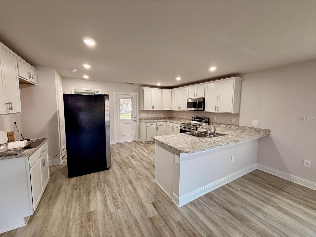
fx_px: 128
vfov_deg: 85.7
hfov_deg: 102.1
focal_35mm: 14
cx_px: 158
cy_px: 118
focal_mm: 2.22
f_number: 2.2
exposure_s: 1/120
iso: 200
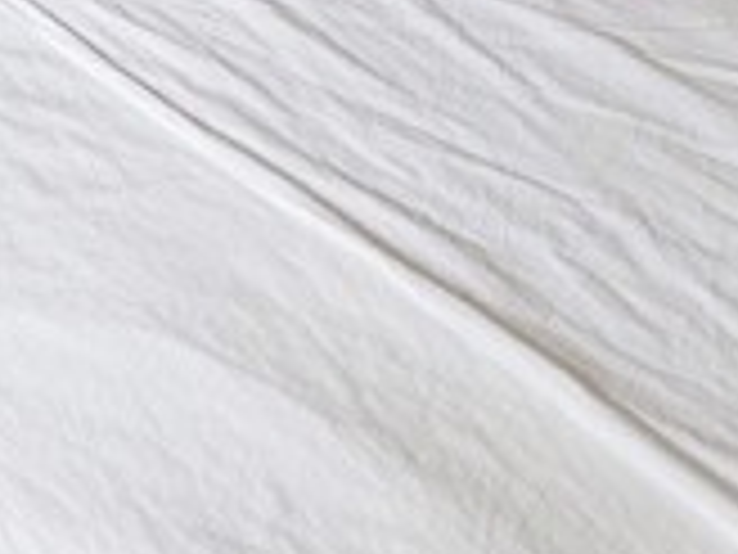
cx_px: 270
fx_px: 1300
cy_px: -495
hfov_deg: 31.5
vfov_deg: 18.0
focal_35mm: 61
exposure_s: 1/100
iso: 64
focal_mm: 1.7
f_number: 2.2
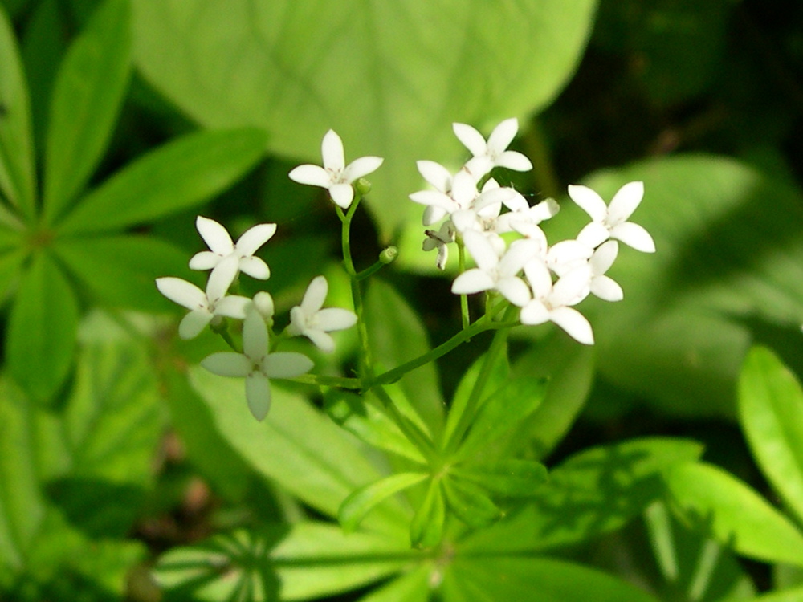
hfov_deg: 49.0
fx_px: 881
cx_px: 402
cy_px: 301
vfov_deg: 37.7
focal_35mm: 38
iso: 100
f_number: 2.8
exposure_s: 1/277
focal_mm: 8
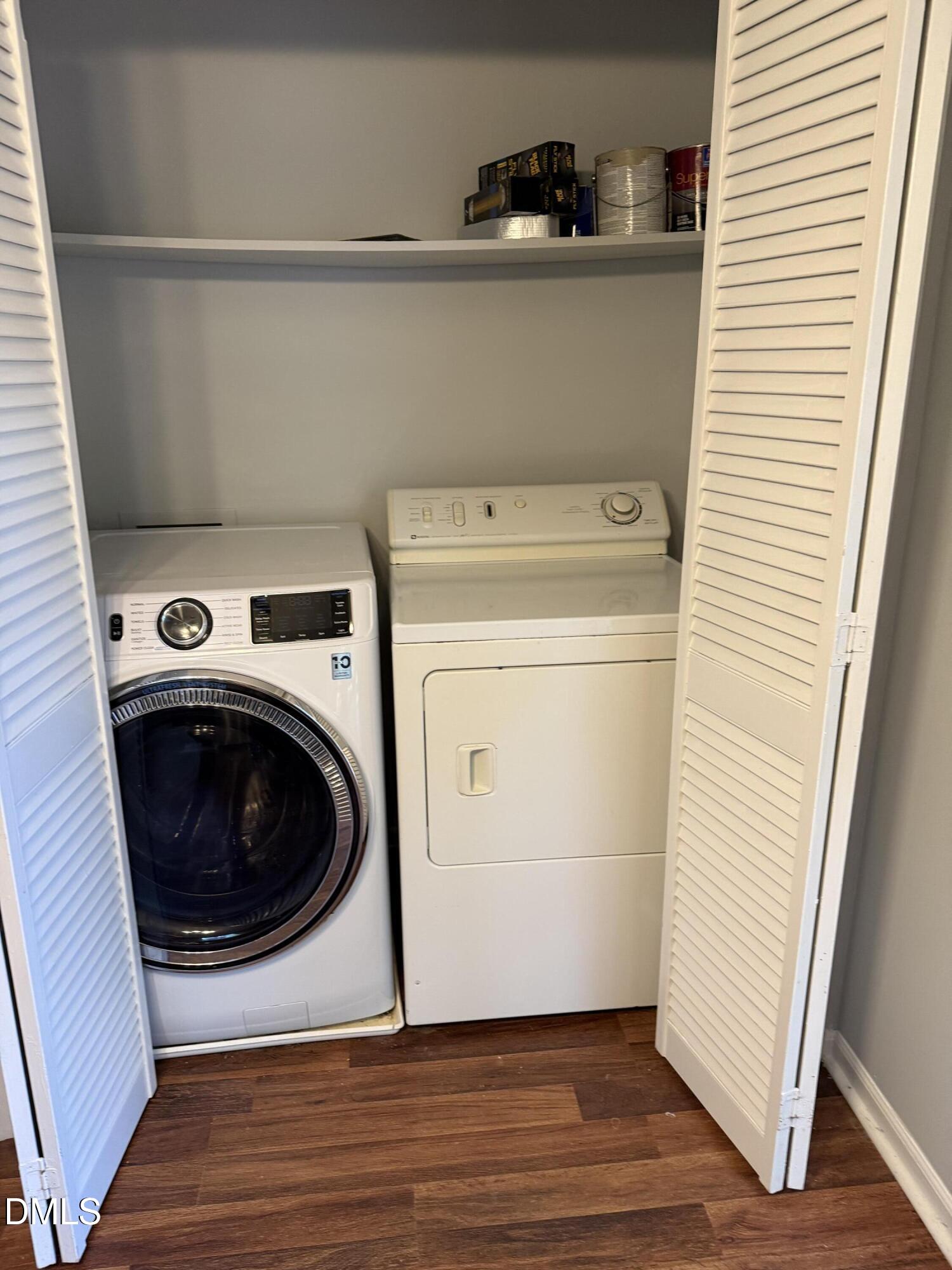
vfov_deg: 71.6
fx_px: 880
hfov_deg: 56.8
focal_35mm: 24
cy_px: 635
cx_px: 476
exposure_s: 1/60
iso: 250
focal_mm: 6.76
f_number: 1.78
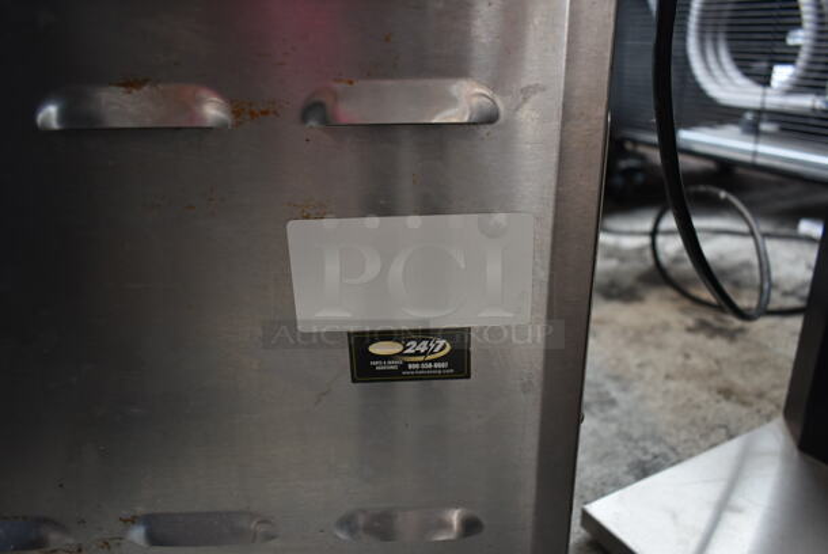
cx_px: 414
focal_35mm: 27
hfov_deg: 67.3
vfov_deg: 48.0
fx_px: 622
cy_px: 277
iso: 450
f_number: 3.5
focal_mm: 18
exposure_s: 1/30
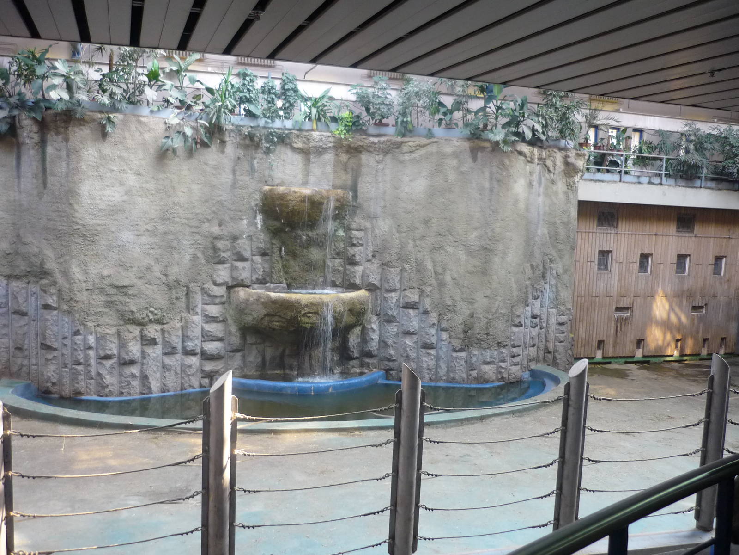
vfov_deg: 42.9
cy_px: 278
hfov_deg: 55.4
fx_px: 705
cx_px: 370
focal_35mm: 33
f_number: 2.8
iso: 200
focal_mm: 5.5
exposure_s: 1/30
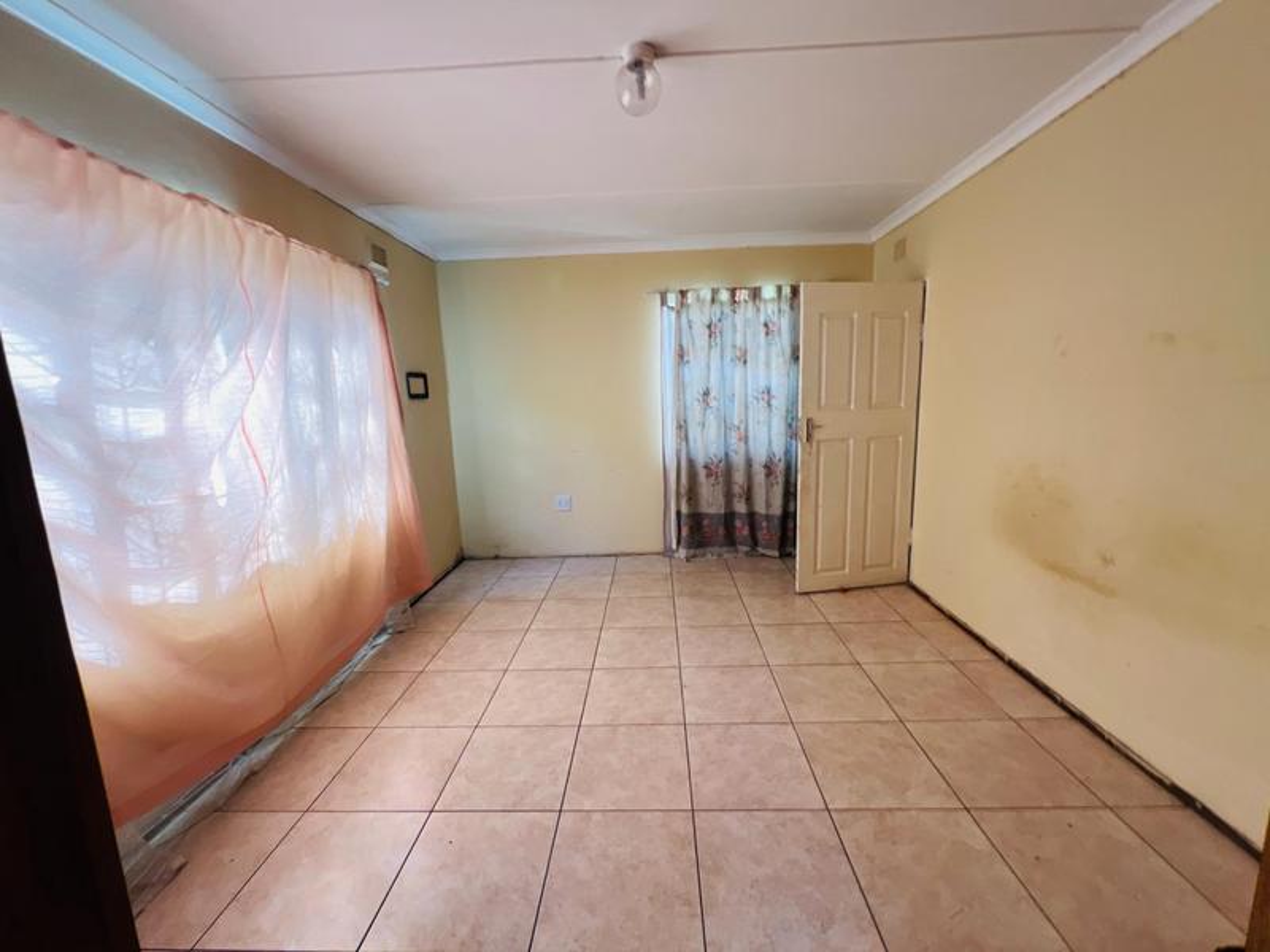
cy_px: 476
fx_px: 477
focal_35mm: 13
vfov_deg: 89.9
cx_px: 635
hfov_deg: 106.2
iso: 64
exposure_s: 1/39
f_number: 1.8
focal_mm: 1.57
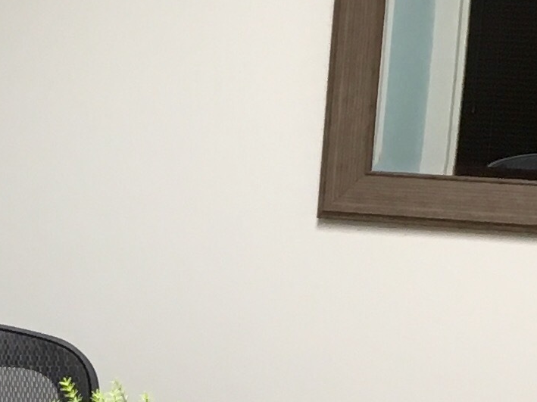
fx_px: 2558
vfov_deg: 8.8
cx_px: -89
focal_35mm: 165
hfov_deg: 11.8
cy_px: 578
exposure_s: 1/30
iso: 64
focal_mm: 4.15
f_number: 2.2
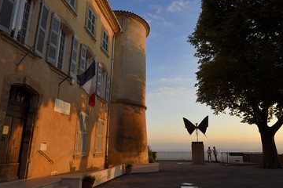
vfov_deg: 46.4
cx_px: 153
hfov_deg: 65.4
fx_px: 220
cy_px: 91
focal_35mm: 28
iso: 200
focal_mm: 24
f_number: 8
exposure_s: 1/160
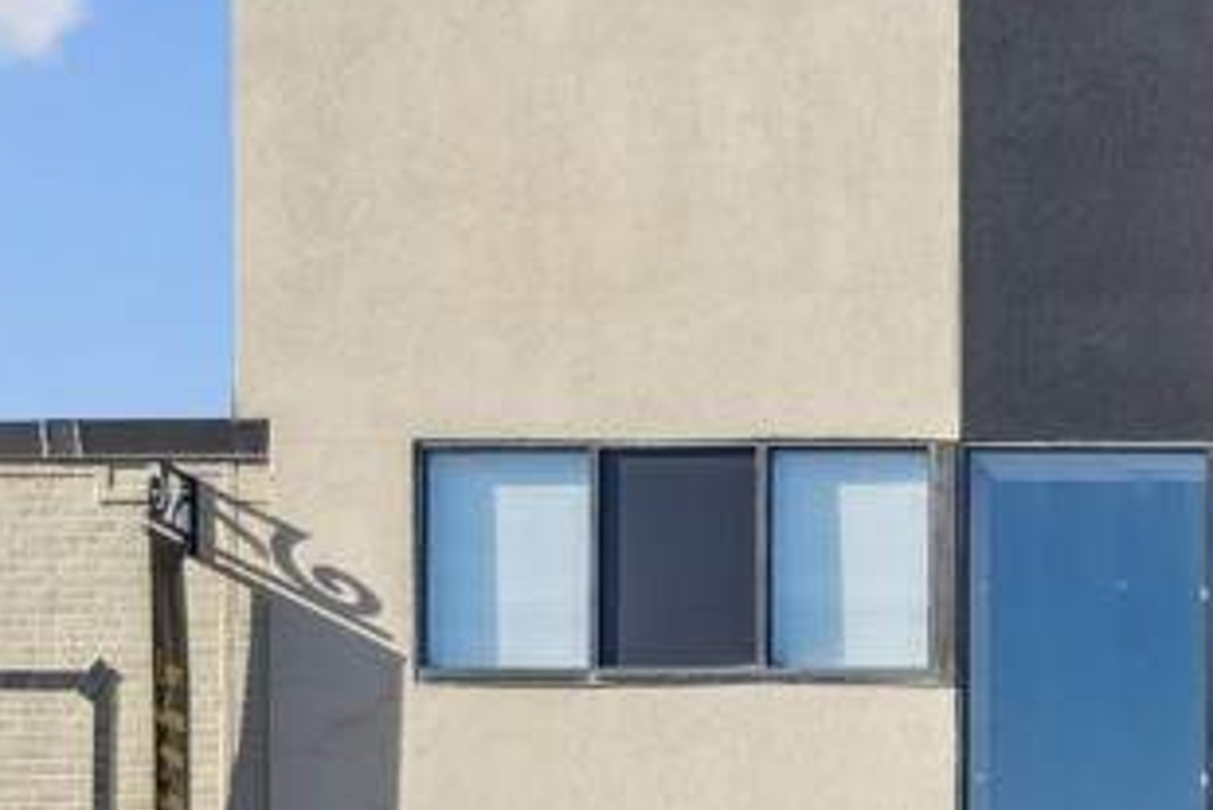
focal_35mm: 130
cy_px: 888
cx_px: 2003
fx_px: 4382
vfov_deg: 10.4
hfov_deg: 14.3
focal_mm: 35
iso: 400
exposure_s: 1/640
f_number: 10
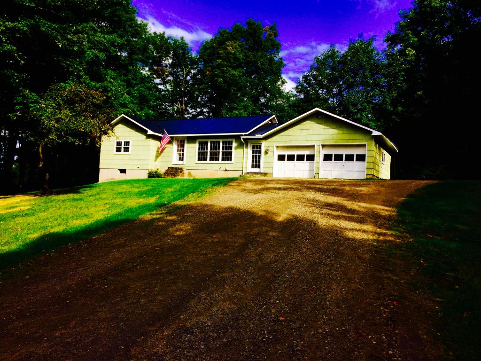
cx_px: 240
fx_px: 403
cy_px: 180
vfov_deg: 48.2
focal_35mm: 29
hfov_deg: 61.7
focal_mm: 4.15
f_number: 2.2
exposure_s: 1/989
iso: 32
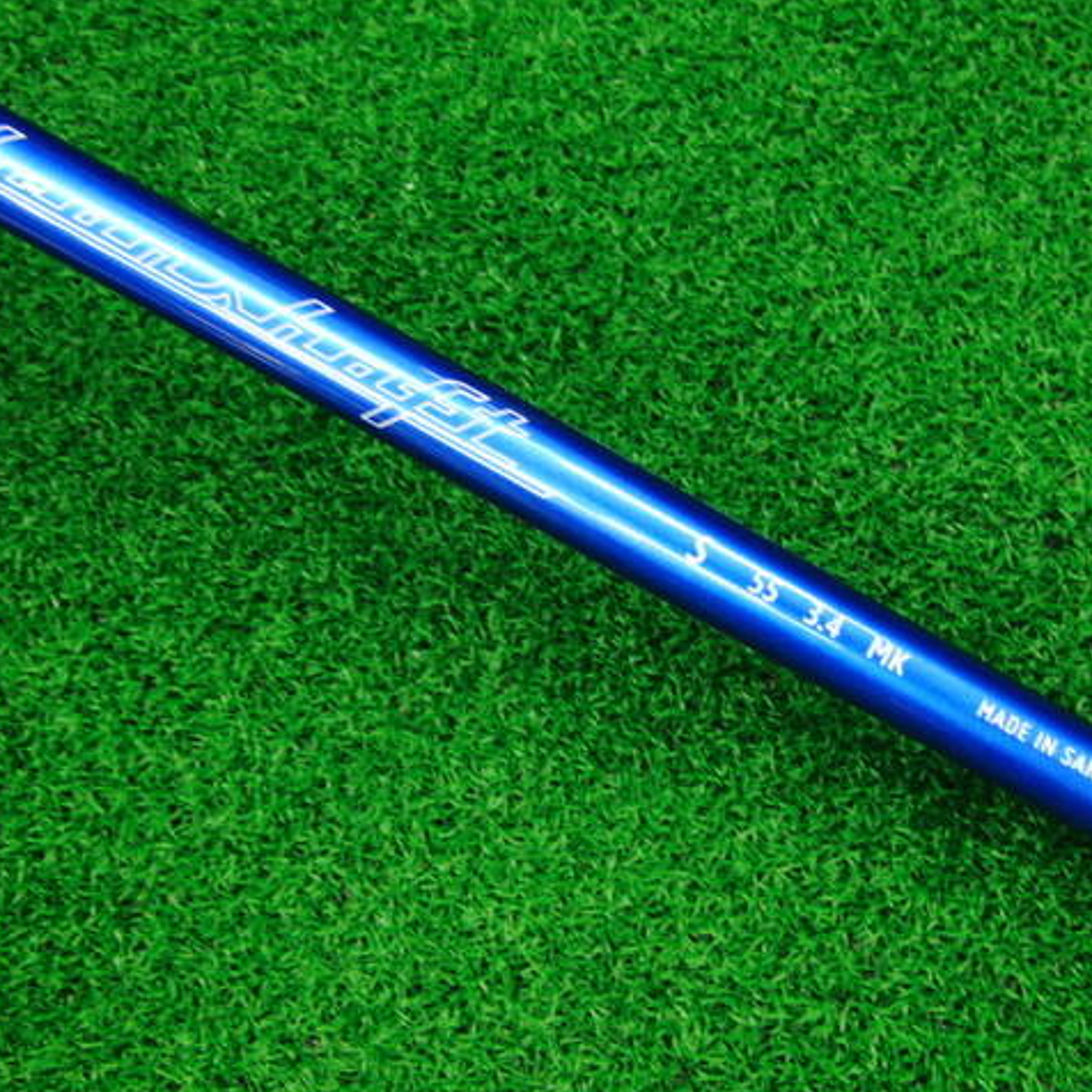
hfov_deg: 38.1
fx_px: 1570
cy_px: 548
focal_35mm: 44
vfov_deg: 38.3
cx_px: 670
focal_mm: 6.42
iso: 400
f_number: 3.6
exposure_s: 1/30
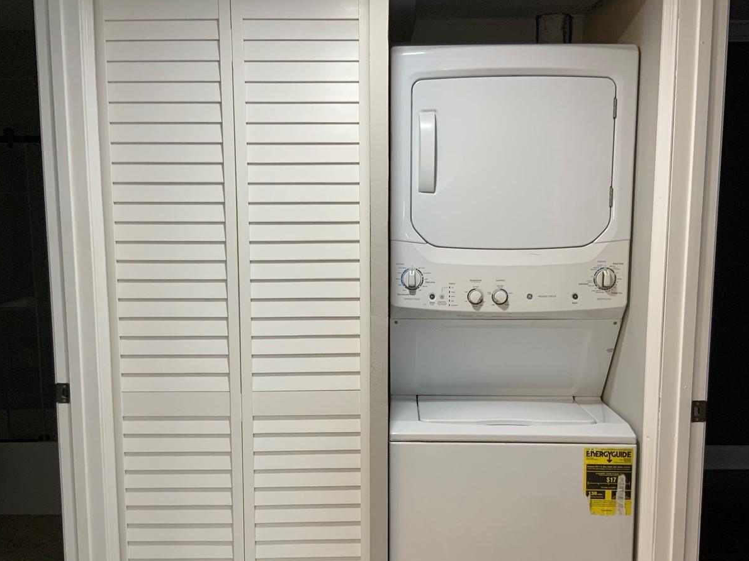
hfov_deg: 47.9
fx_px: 844
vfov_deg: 36.7
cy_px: 332
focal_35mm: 39
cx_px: 376
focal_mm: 3
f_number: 1.8
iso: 64
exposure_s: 1/60
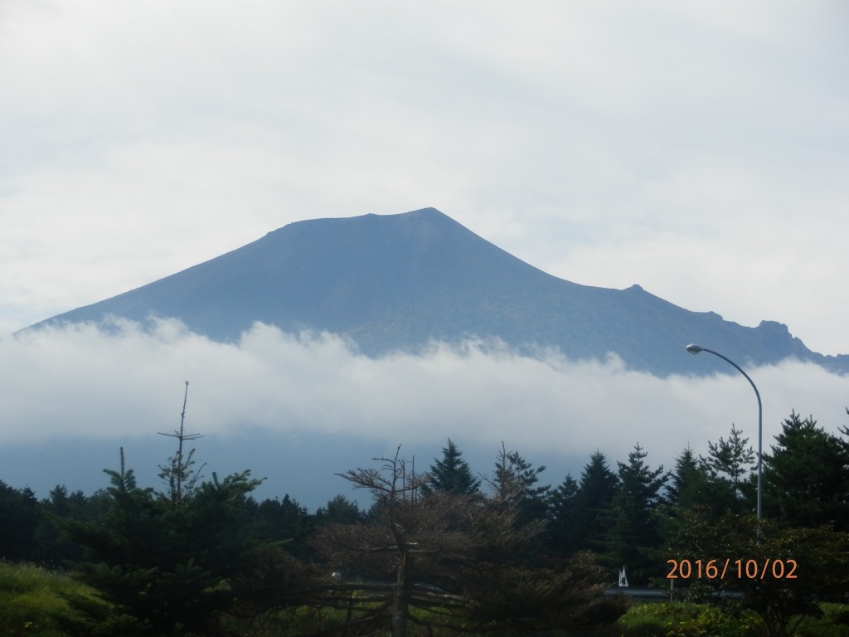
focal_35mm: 124
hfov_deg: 15.9
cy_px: 318
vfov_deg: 12.0
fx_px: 3041
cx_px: 424
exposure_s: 1/640
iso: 80
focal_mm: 21.9
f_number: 5.7
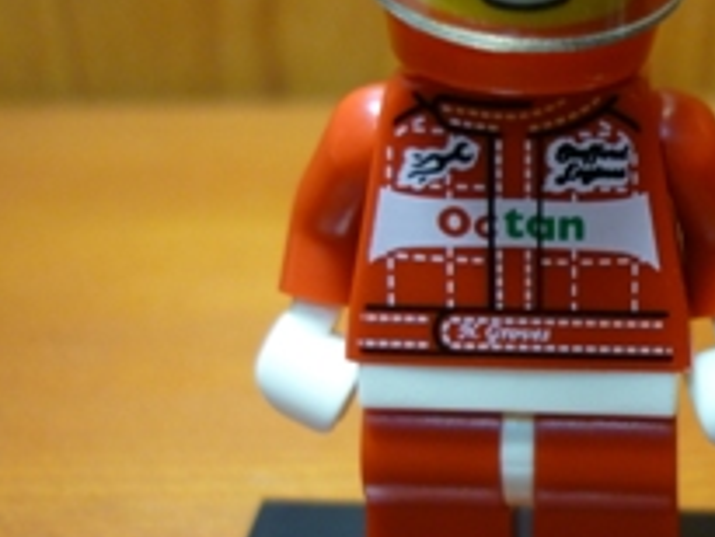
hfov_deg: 26.5
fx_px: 1488
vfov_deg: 20.5
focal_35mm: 72
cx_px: 569
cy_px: 282
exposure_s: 1/30
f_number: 2.8
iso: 160
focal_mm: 5.5
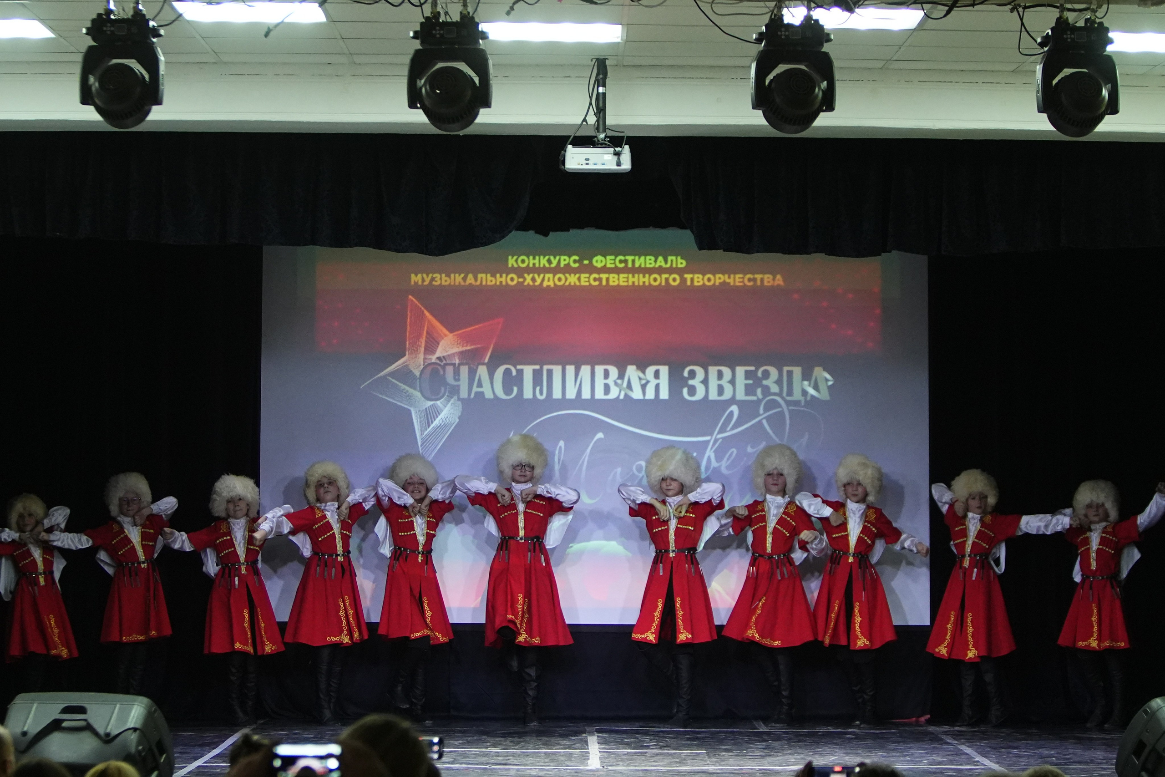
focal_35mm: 105
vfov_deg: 13.0
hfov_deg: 19.5
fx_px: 3398
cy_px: 388
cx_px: 582
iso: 4000
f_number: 2.8
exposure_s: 1/400
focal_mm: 70
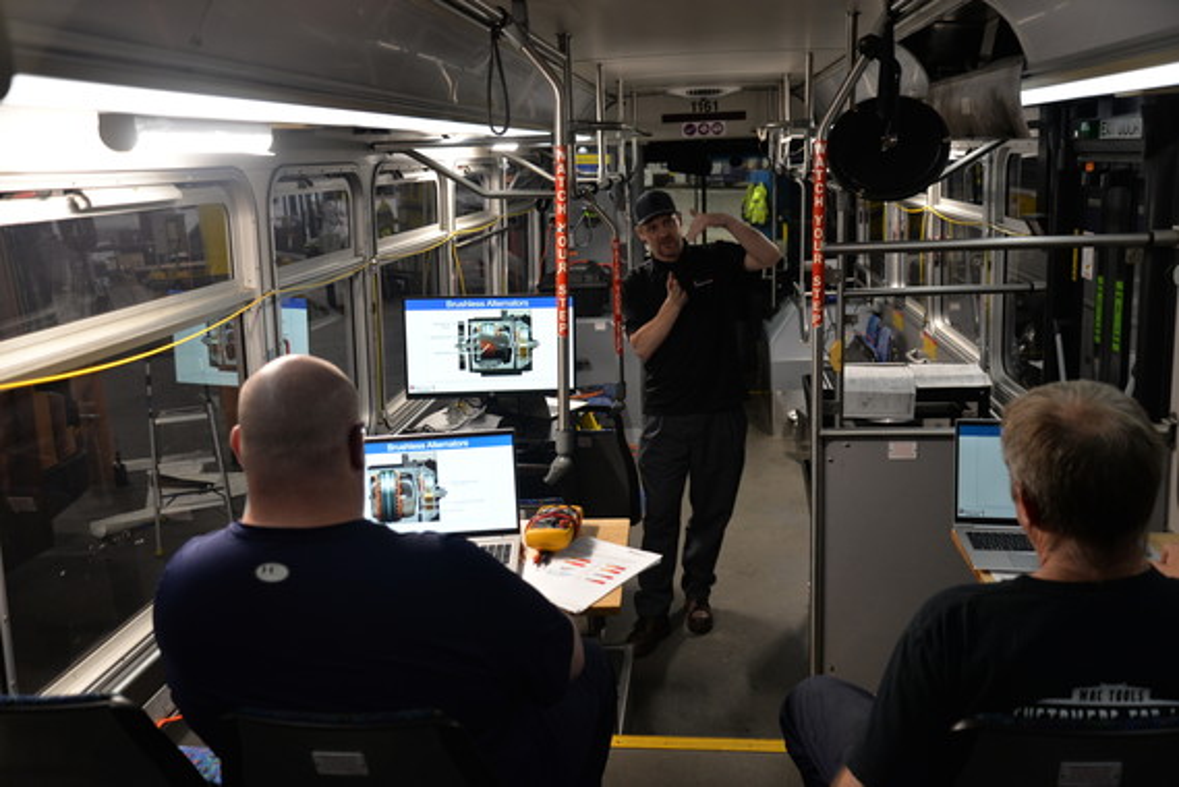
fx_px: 1114
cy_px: 394
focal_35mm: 34
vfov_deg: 38.9
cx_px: 590
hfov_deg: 55.8
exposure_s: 1/60
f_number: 4
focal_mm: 34
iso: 640
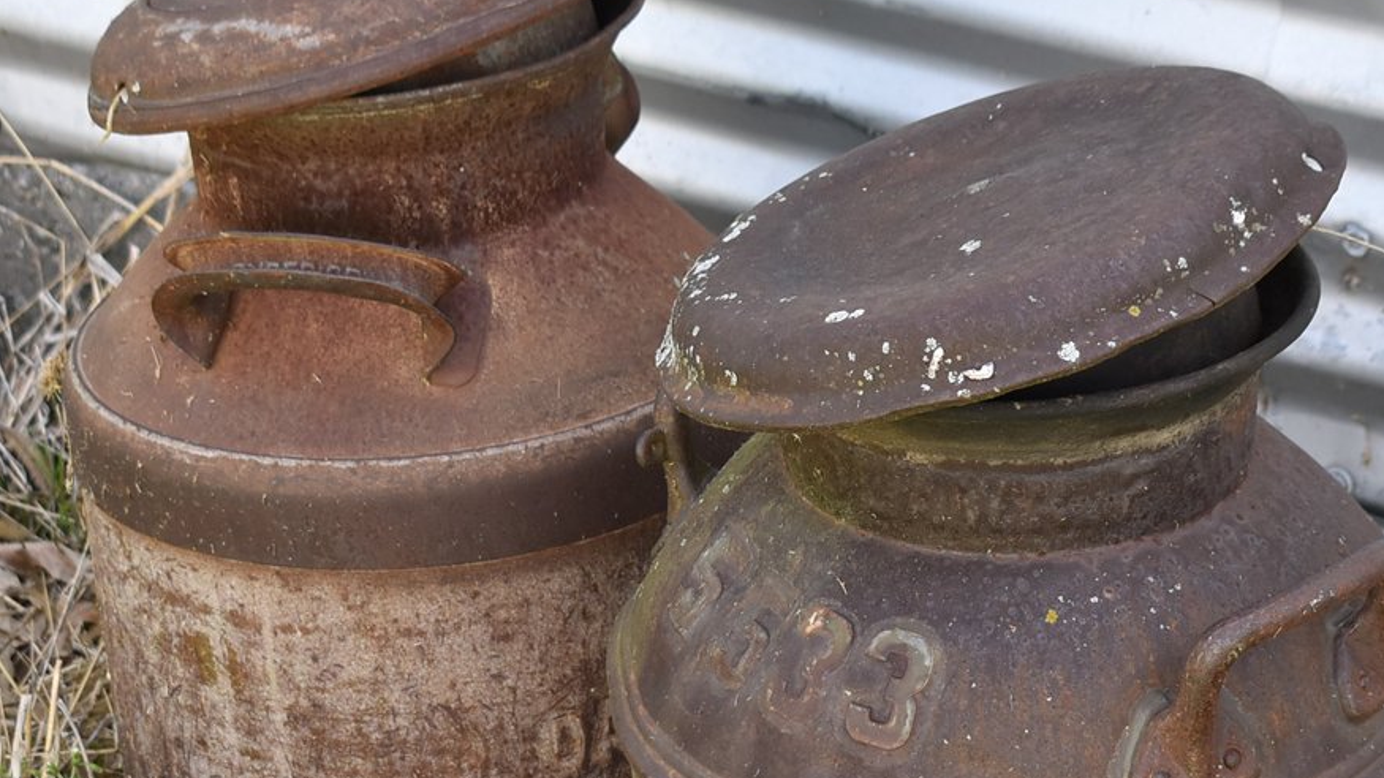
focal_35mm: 116
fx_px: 4257
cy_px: 649
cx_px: 732
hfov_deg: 18.5
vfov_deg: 10.4
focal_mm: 38
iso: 360
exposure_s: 1/250
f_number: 5.6
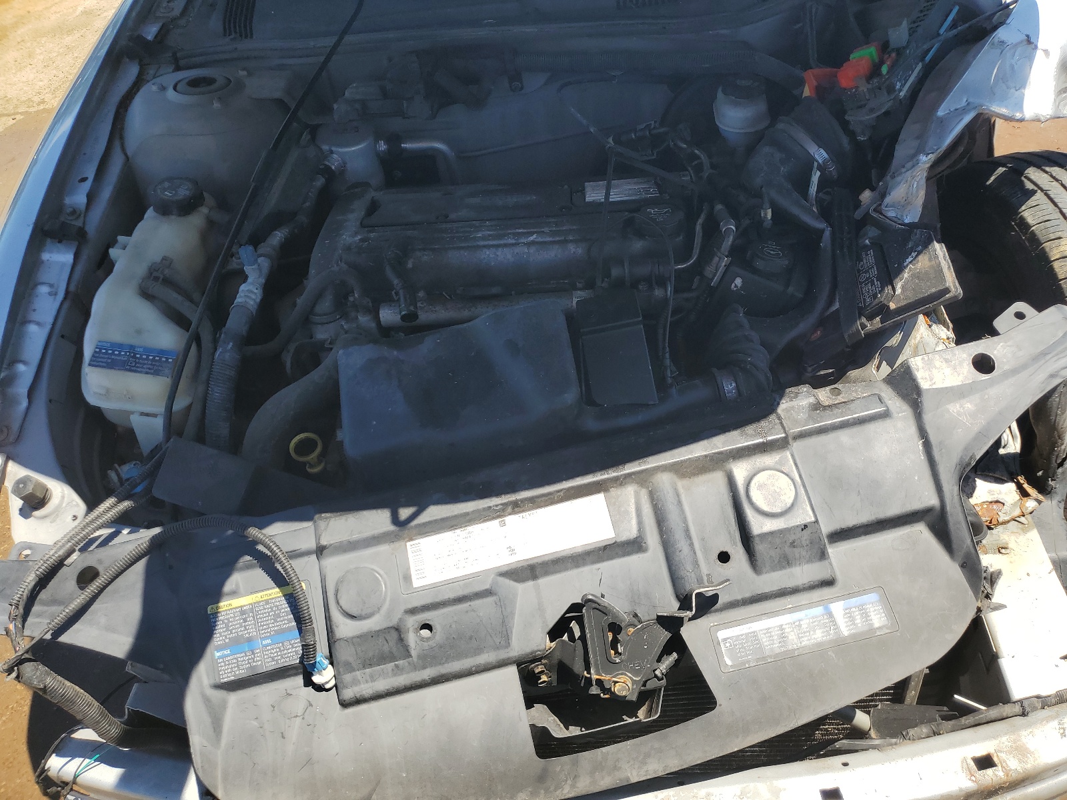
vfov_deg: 53.1
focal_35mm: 26
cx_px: 534
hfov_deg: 67.3
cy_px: 400
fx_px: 801
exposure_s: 1/1667
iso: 50
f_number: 1.5
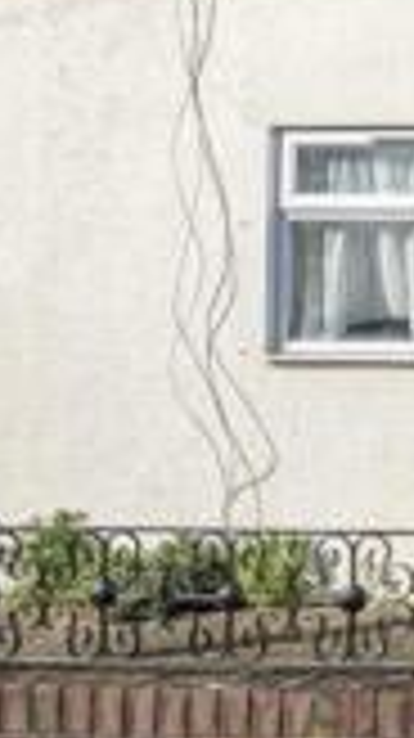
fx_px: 1310
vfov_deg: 31.4
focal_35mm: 67
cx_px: 1280
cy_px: 340
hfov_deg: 10.9
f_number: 8
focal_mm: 16
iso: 400
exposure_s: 1/1250
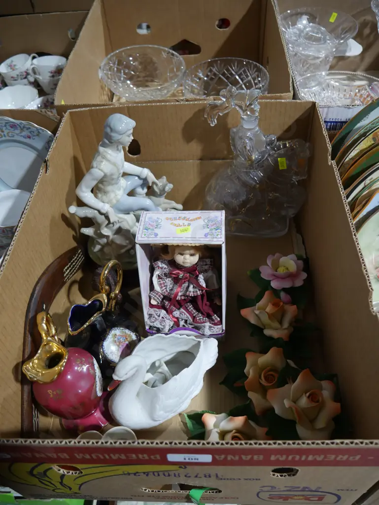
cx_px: 190
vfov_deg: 63.4
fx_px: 408
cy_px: 252
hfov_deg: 49.8
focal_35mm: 28
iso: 640
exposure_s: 1/60
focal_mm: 14
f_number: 3.5
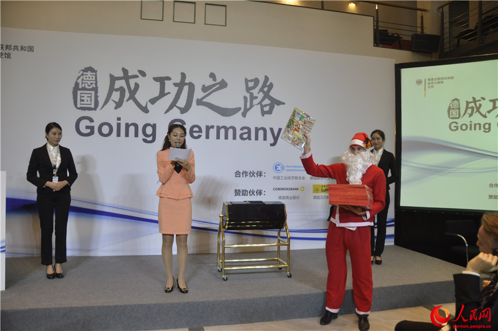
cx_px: 249
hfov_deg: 67.5
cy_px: 166
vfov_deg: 47.8
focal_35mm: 27
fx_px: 373
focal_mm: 18
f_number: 3.5
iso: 800
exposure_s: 1/125
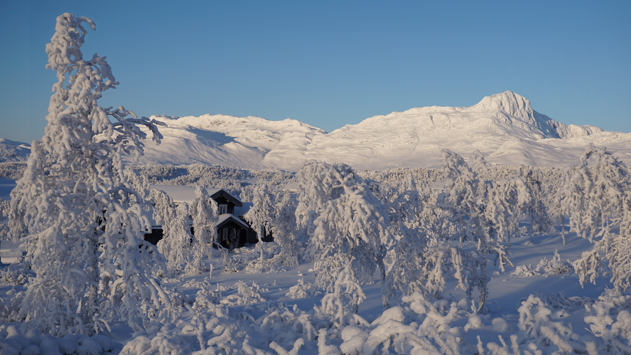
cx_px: 319
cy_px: 175
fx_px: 803
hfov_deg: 42.9
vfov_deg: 24.9
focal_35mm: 48
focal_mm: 30
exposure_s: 1/500
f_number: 5.6
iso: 100
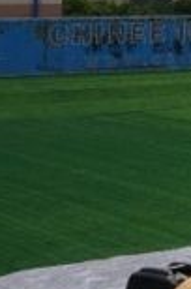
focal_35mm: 160
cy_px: -91
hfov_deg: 7.2
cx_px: 654
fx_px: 1279
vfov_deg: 12.5
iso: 100
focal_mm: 16
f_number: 10
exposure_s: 1/200
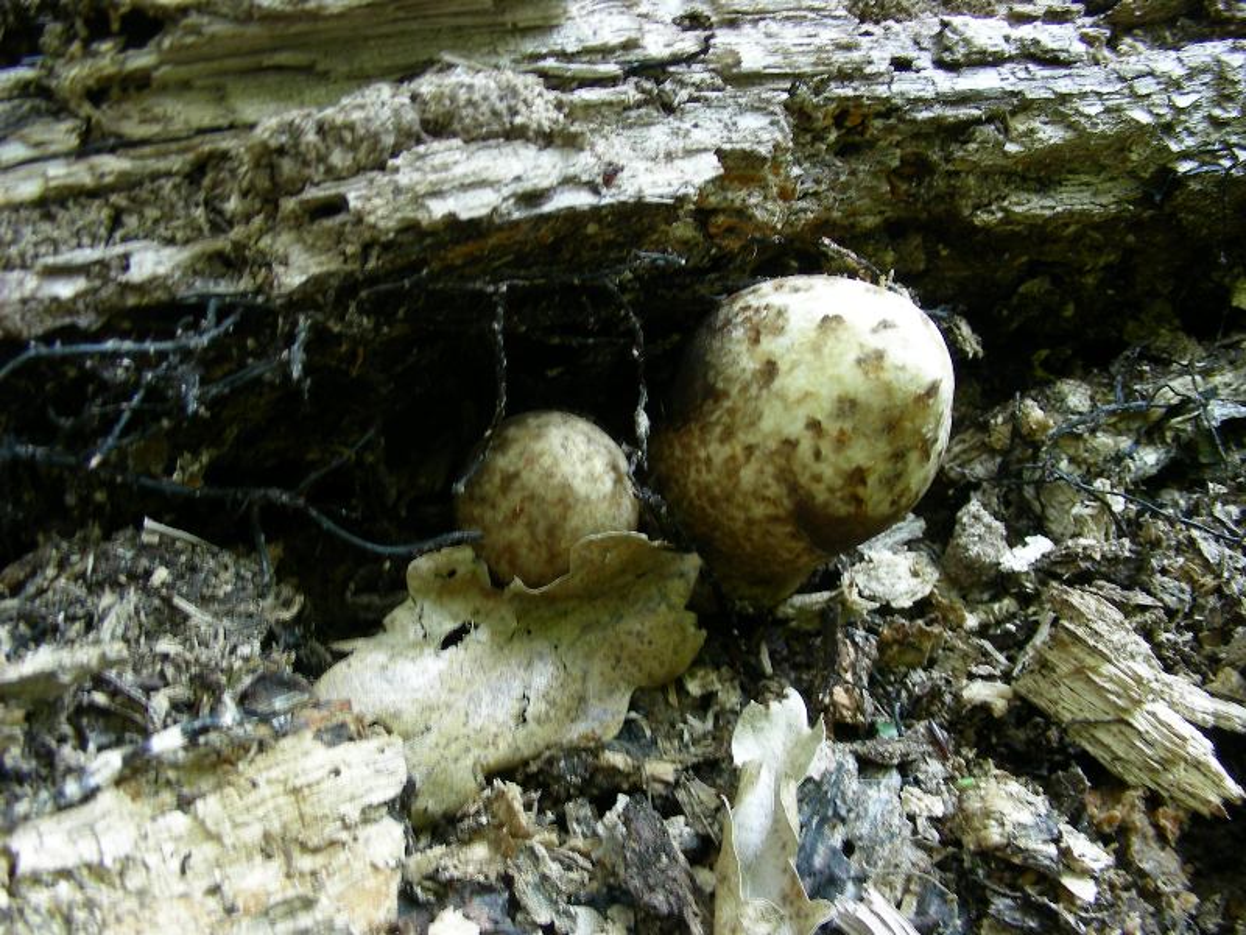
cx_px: 623
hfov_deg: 49.0
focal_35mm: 38
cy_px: 468
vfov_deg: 37.7
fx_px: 1368
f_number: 3.5
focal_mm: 6.3
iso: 50
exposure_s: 1/10.4
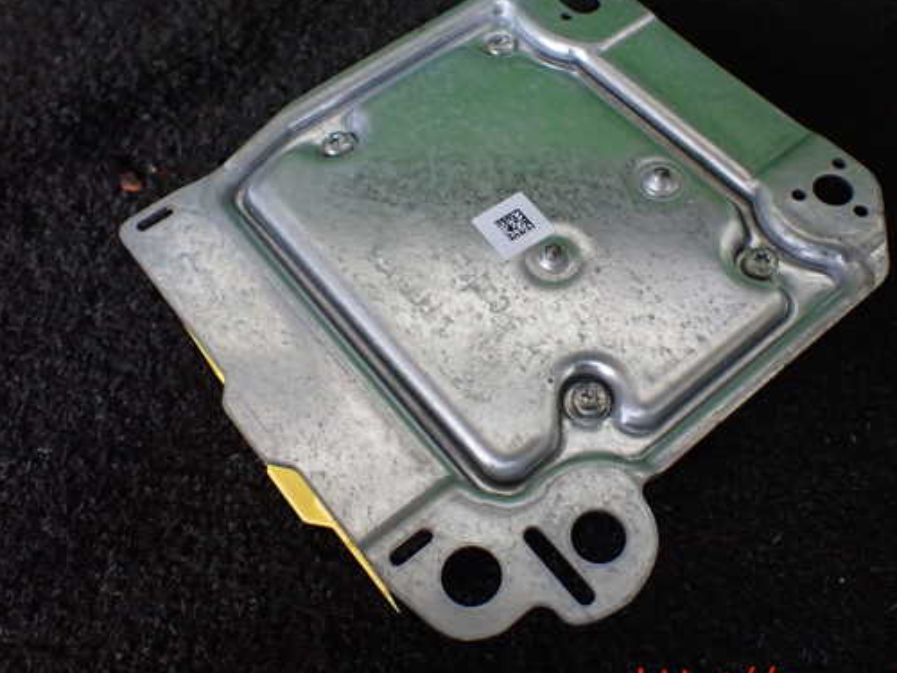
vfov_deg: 39.6
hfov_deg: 51.2
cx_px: 504
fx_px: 933
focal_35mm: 36
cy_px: 305
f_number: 2.3
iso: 640
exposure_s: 1/125
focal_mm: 5.4
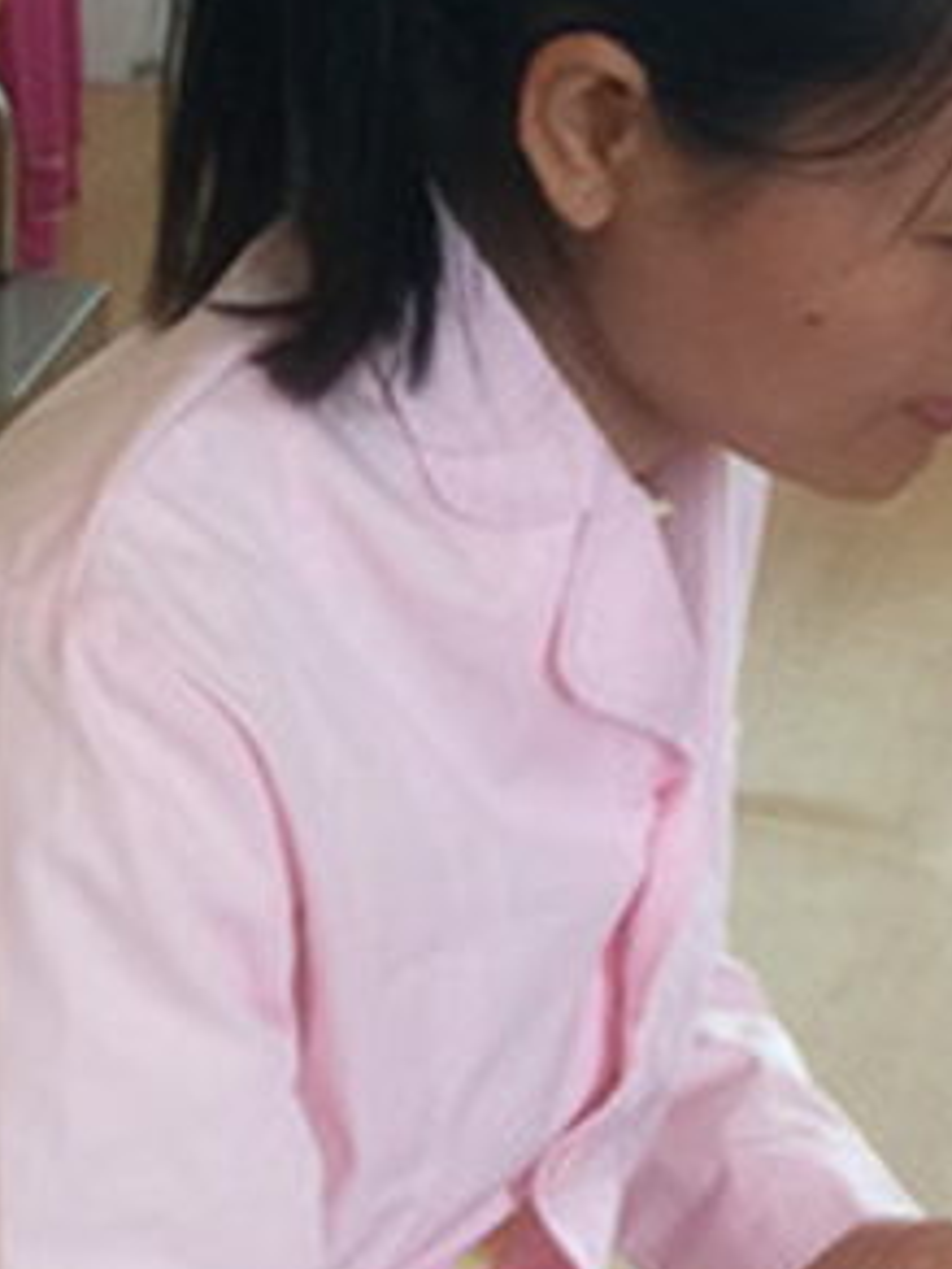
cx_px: 361
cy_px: 1612
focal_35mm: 127
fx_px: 4657
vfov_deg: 14.9
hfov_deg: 11.7
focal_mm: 4.15
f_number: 2.2
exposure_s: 1/33
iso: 40
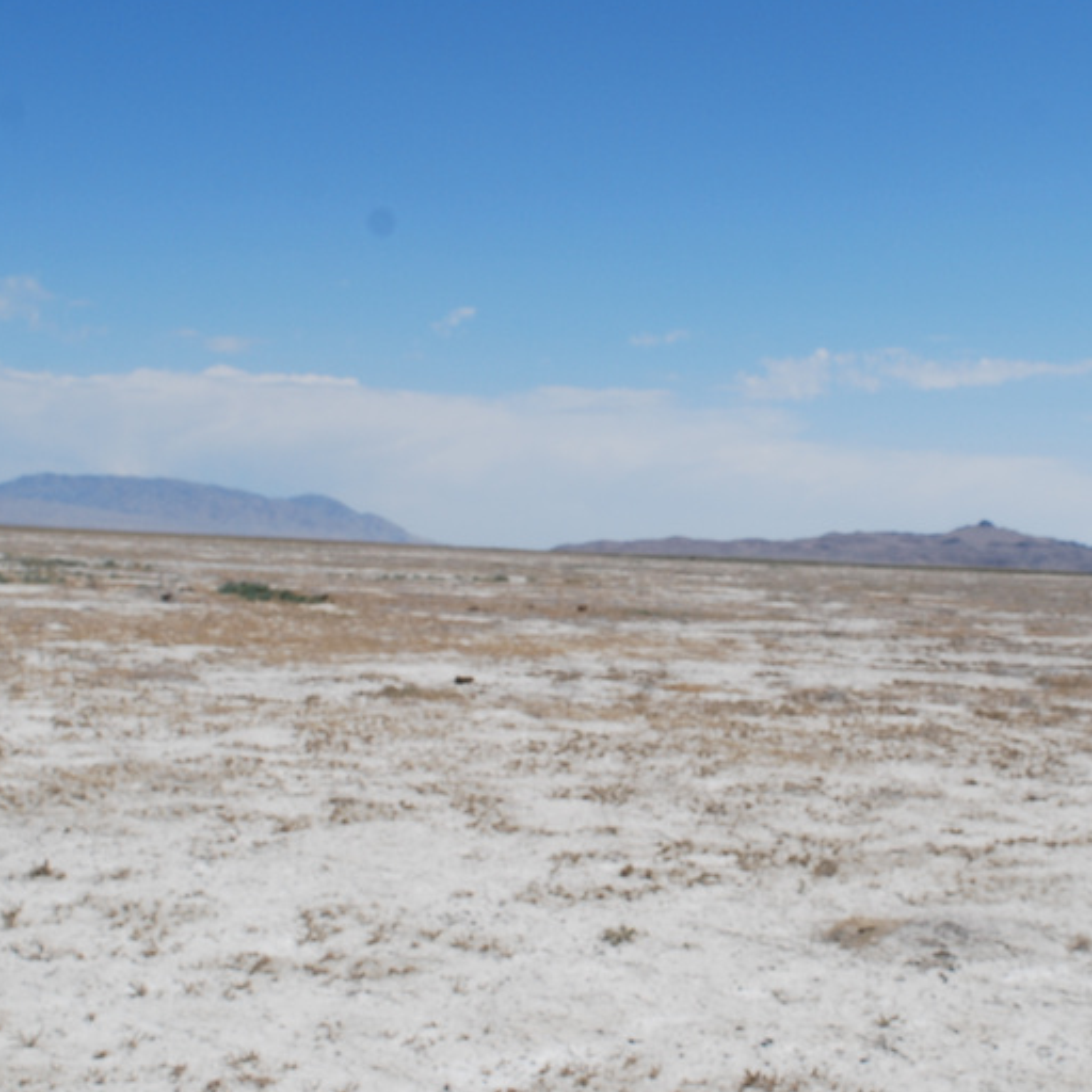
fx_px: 1820
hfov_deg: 33.1
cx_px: 738
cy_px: 498
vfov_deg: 33.4
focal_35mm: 51
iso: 100
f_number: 9
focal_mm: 20
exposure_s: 1/320
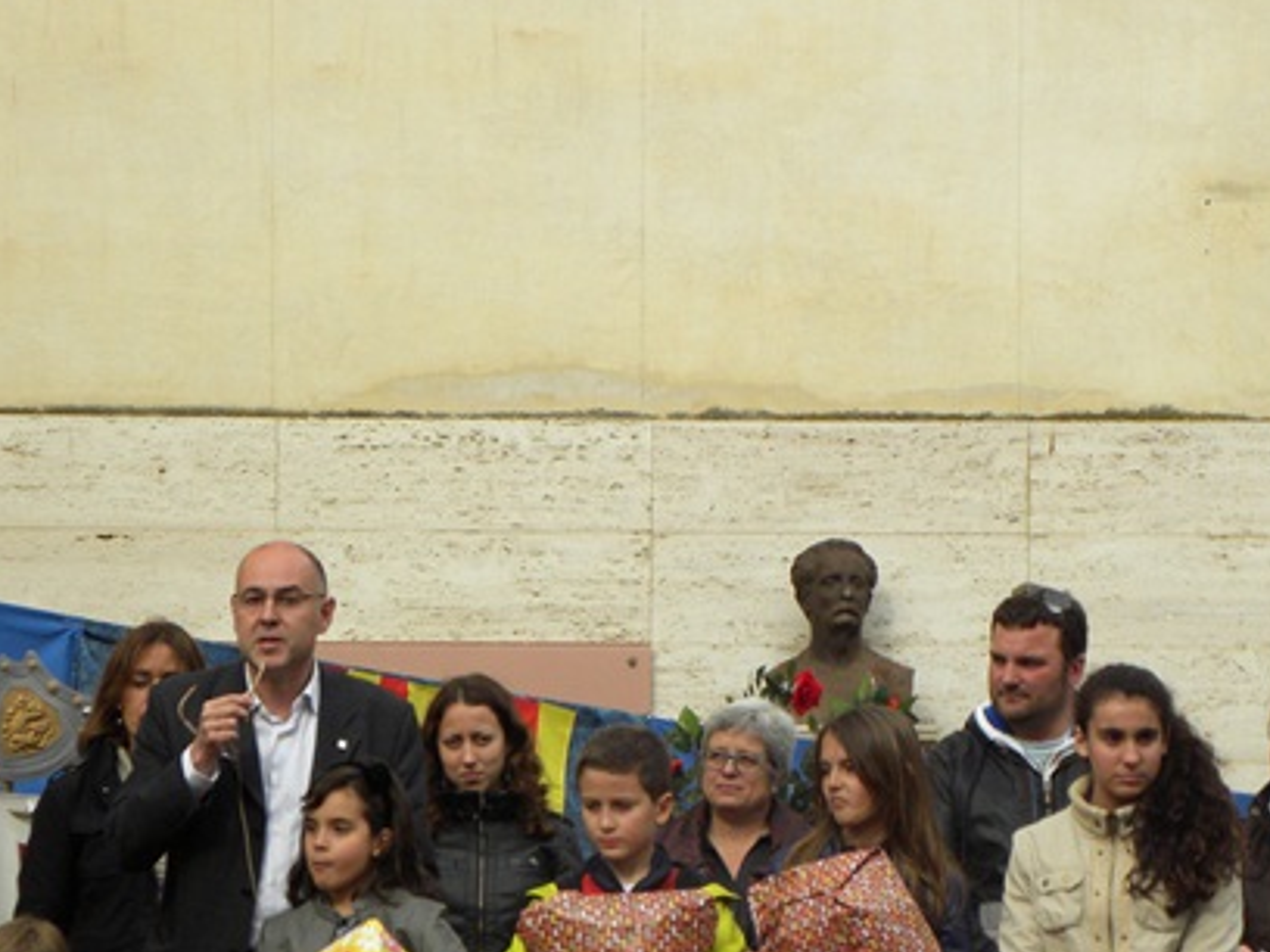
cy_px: 607
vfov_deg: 8.6
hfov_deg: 11.5
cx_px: 601
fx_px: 6310
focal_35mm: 172
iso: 117
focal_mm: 20.8
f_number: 4
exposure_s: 1/365
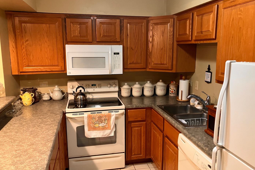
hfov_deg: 61.9
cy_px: 88
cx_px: 129
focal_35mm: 30
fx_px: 212
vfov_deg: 43.6
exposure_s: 1/60
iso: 320
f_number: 1.8
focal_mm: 3.99
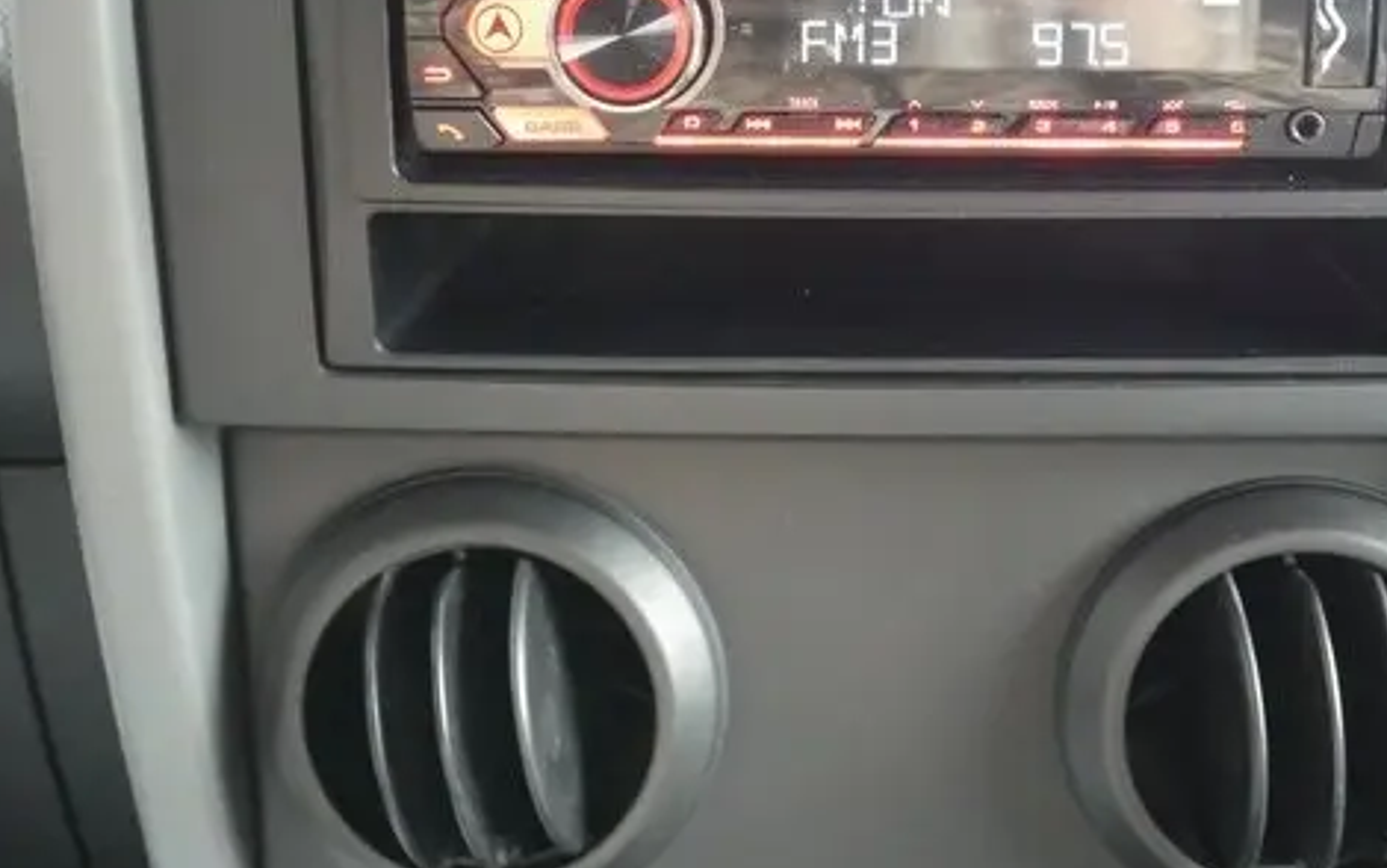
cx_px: 885
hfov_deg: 38.6
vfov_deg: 24.8
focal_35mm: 52
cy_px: 291
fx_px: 1966
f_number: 5
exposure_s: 1/10
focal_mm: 18
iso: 3200
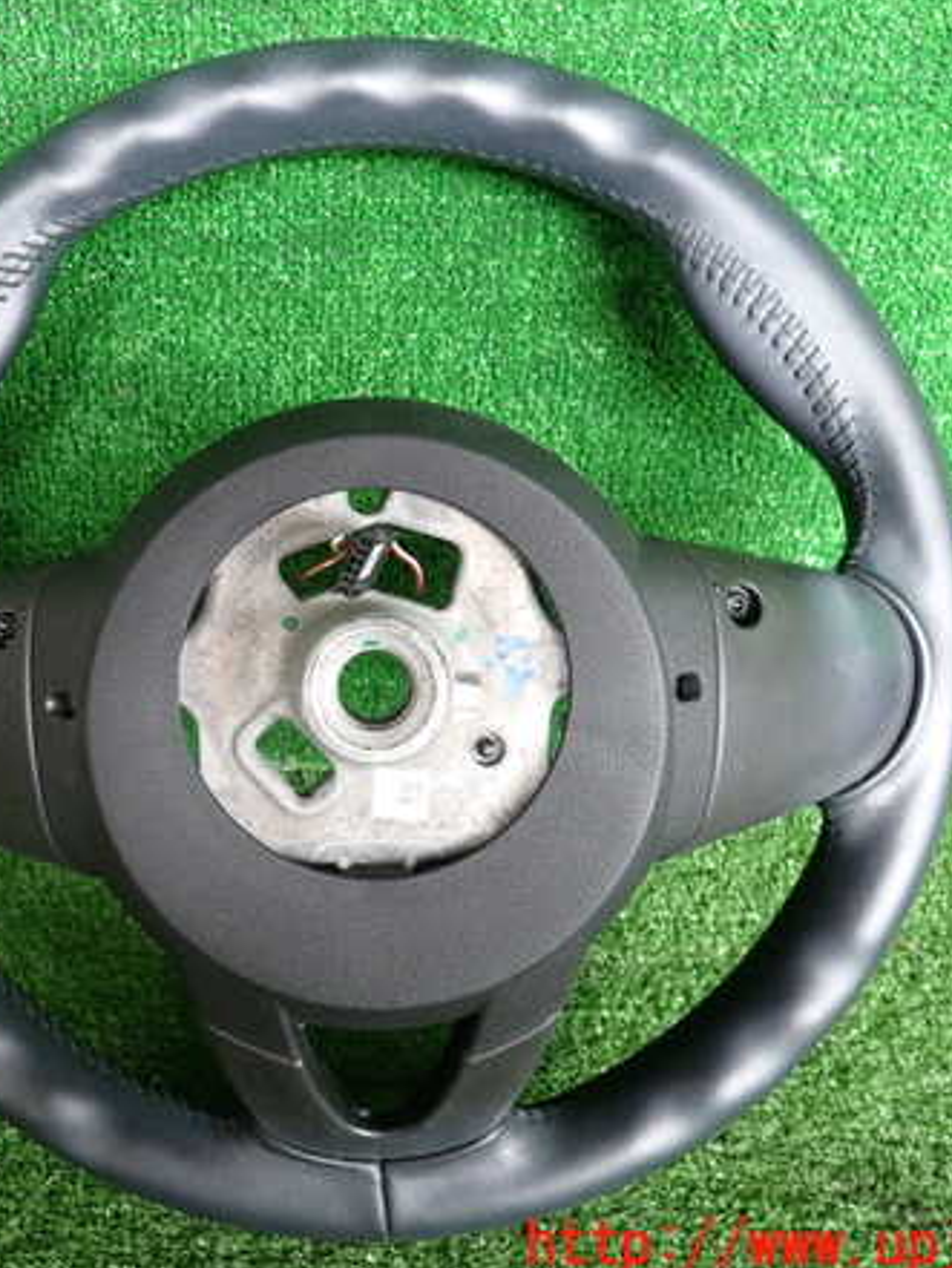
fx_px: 1246
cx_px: 313
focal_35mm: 34
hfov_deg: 41.3
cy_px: 635
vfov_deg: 53.9
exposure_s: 1/40
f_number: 2
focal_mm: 4.5
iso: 200
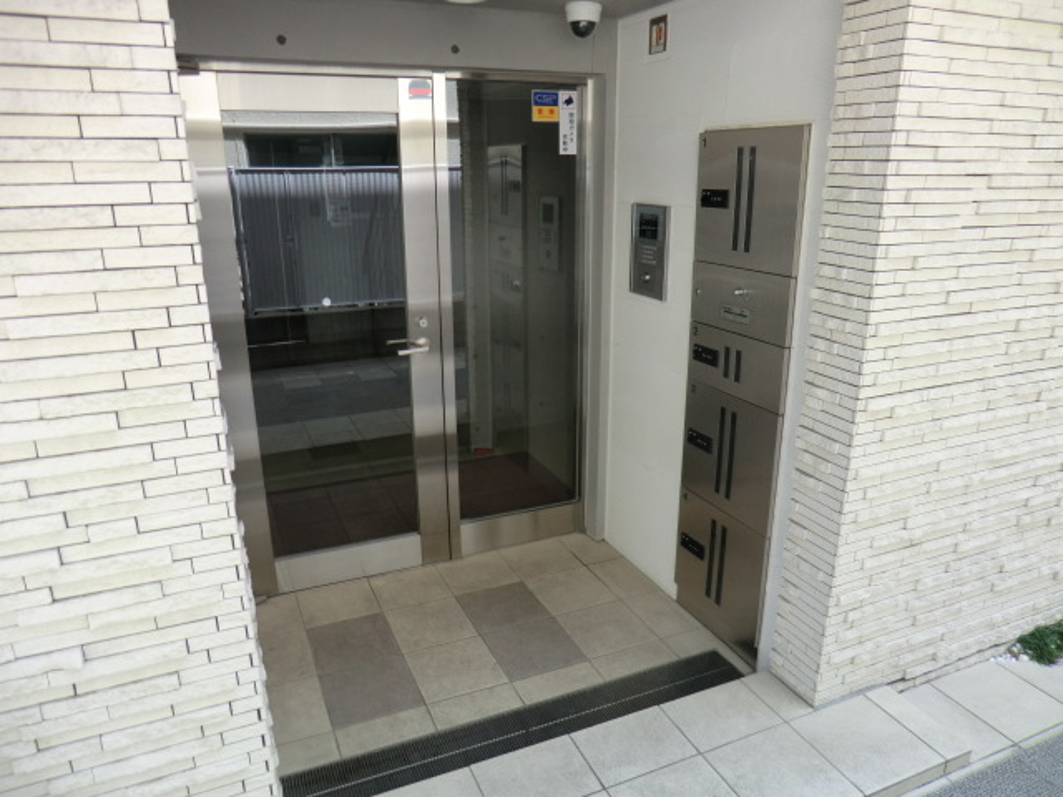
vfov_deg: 56.8
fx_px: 737
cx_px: 532
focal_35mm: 24
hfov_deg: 71.6
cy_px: 398
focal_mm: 4.3
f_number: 3.2
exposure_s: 1/125
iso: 80
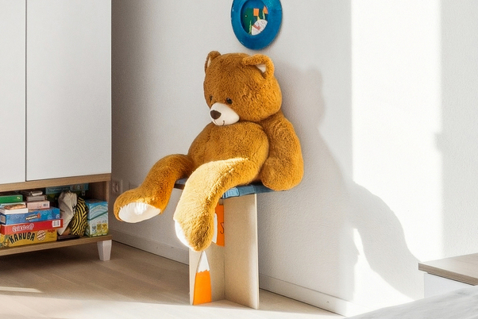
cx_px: 33
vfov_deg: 19.7
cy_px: 35
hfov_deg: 28.3
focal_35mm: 68
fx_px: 903
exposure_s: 1/15
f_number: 11
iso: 400
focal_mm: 16
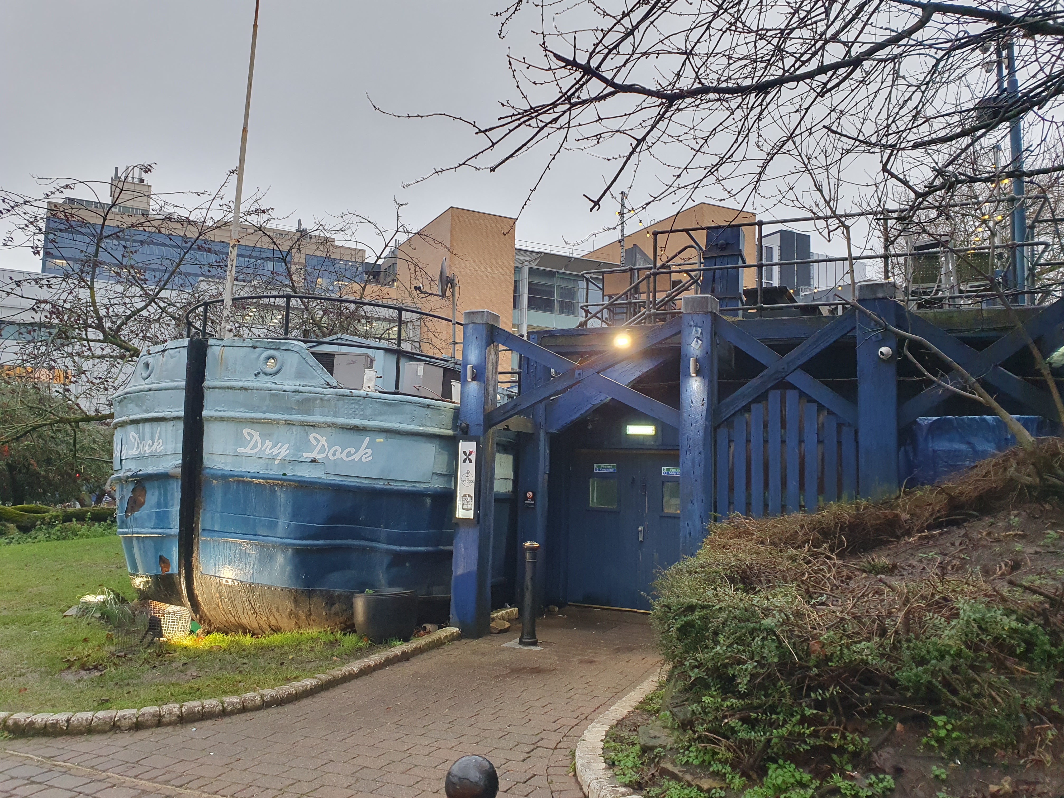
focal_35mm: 26
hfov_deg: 67.3
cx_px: 532
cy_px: 399
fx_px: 799
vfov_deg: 53.1
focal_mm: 4.32
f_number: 2.4
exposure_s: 1/100
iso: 160
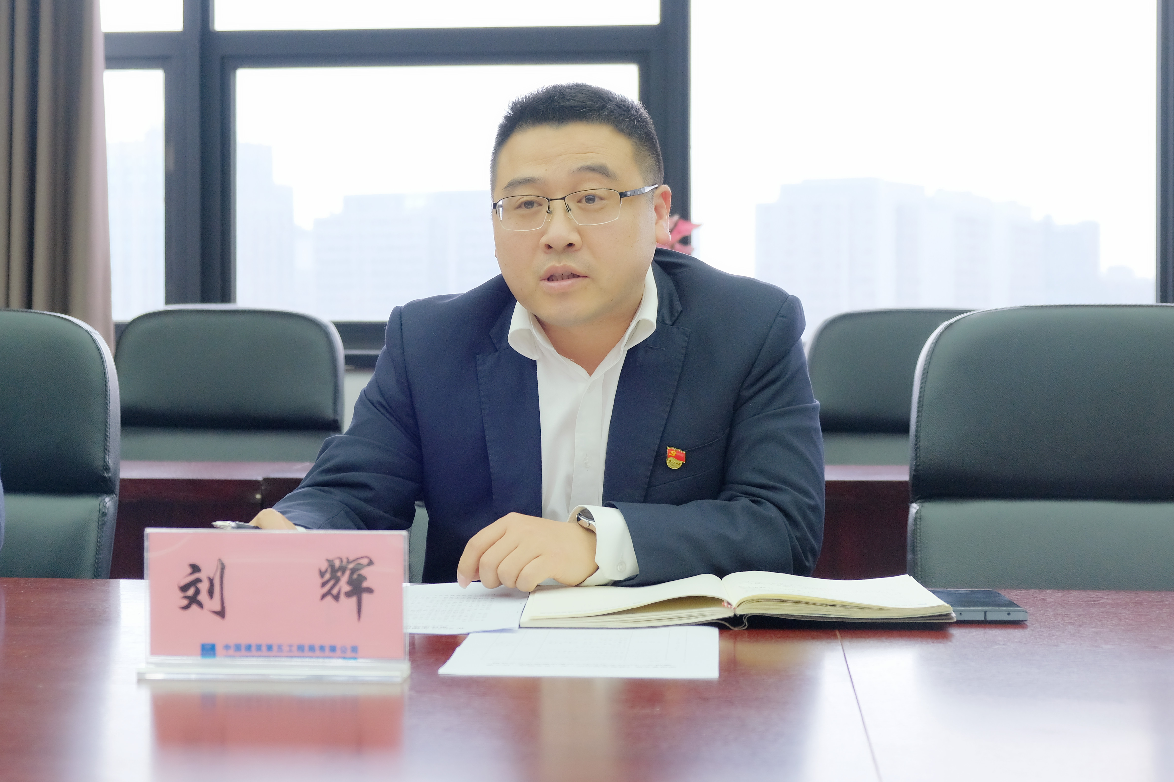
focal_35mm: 51
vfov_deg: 26.5
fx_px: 1663
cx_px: 587
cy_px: 391
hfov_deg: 38.9
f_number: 3.6
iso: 800
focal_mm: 34.3
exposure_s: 1/105
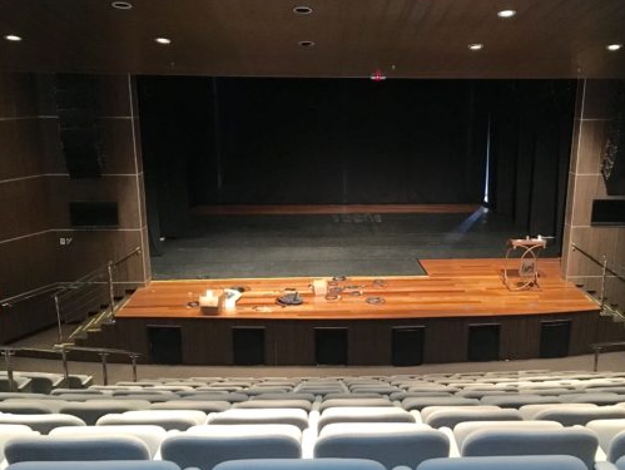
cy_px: 232
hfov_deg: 51.1
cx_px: 364
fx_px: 650
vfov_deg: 39.7
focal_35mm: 36
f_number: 2.2
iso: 320
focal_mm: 4.15
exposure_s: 1/15
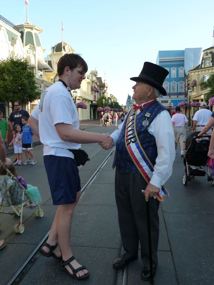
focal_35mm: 30
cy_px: 142
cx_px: 107
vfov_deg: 60.0
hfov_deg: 46.8
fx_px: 247
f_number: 4
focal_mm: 5
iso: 125
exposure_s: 1/125
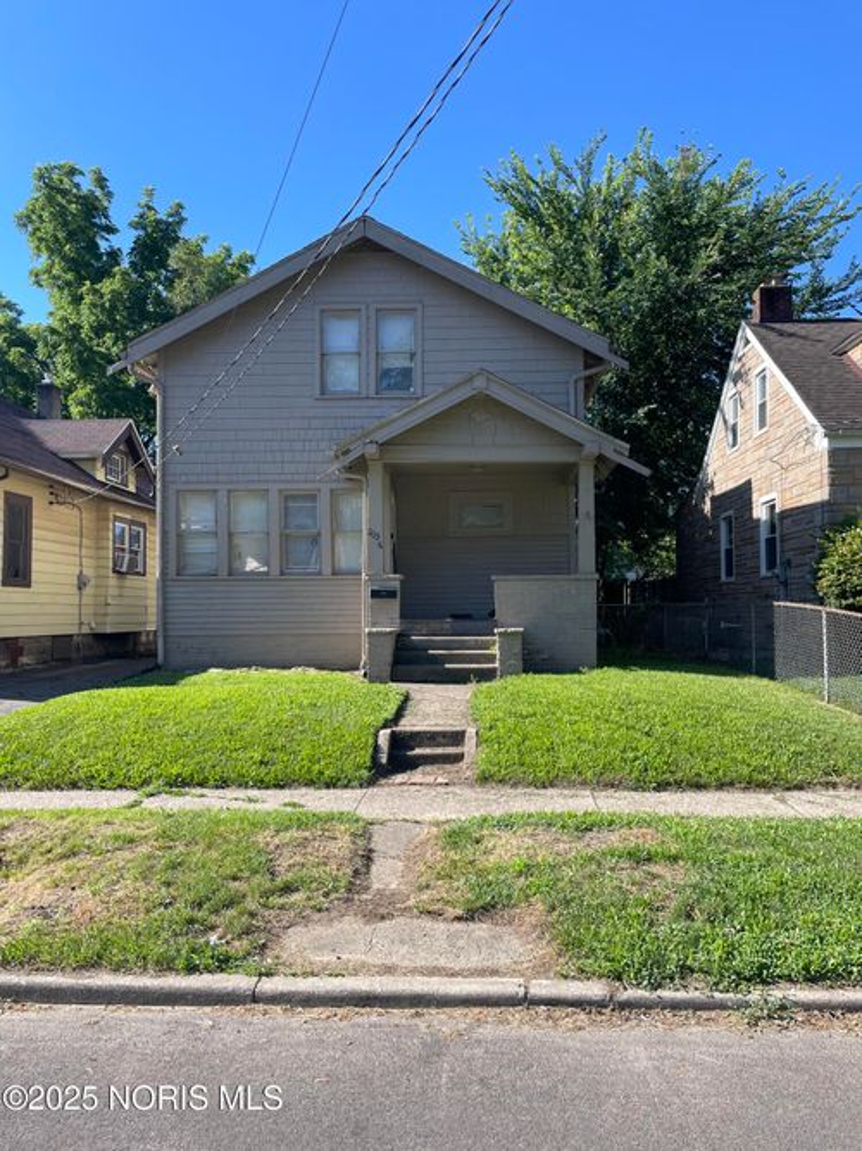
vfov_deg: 67.3
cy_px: 576
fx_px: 864
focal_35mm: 26
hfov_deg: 53.0
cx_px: 431
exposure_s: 1/1416
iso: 32
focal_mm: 4.2
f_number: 1.6
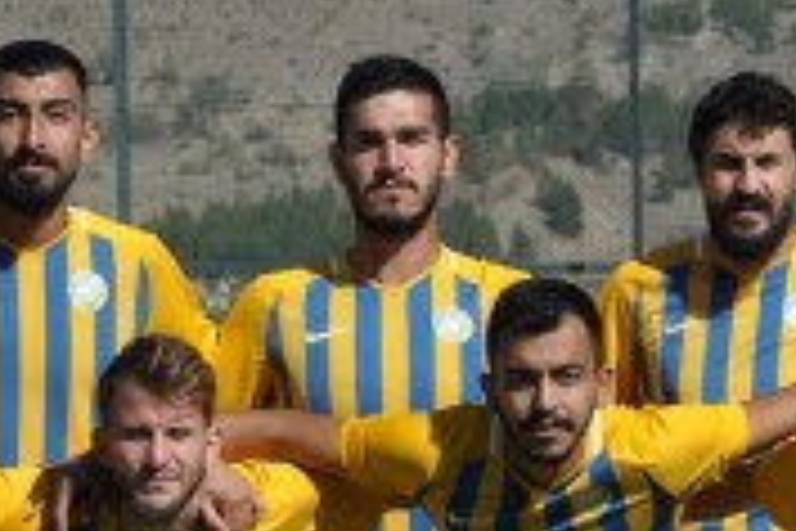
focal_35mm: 492
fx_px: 10878
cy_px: 626
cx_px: 560
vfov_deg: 2.8
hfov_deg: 4.2
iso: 400
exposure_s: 1/1250
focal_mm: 110
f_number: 9
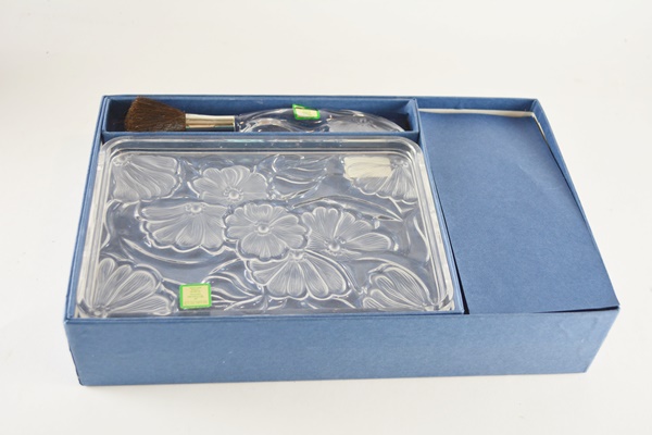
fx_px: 815
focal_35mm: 45
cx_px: 326
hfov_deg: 43.6
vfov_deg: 29.9
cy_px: 218
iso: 400
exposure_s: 1/100
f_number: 5
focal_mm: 30
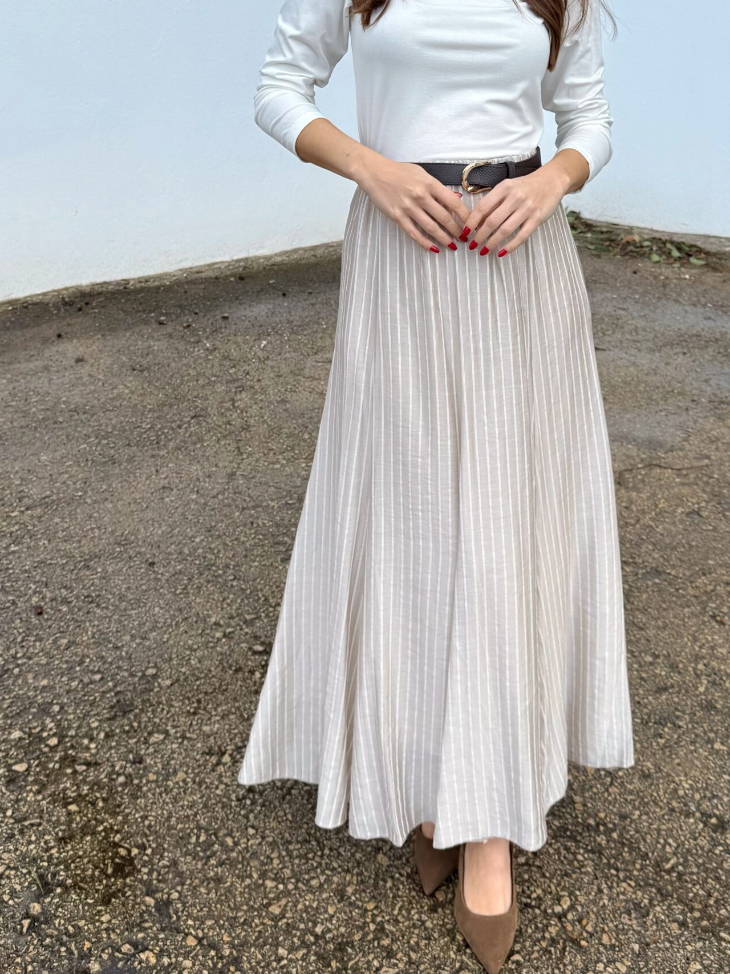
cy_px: 321
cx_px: 454
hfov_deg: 39.4
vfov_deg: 50.4
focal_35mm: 36
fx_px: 1012
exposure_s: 1/435
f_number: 1.78
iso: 80
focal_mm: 6.76
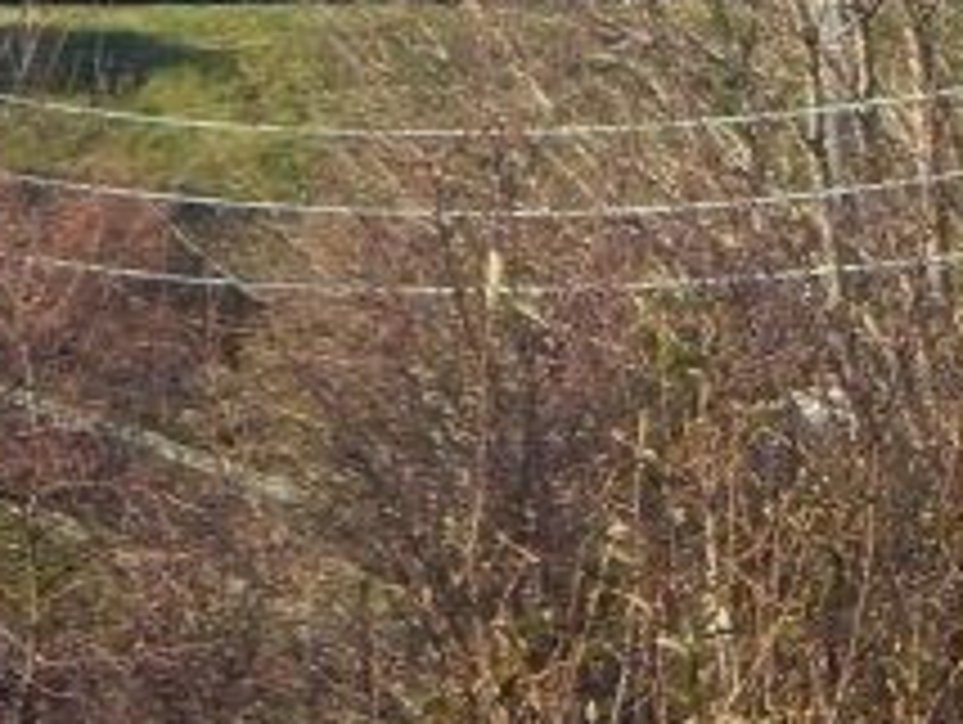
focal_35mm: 764
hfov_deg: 2.6
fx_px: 21278
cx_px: 436
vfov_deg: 1.9
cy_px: -445
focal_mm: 28.7
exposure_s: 1/320
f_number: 5.1
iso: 125
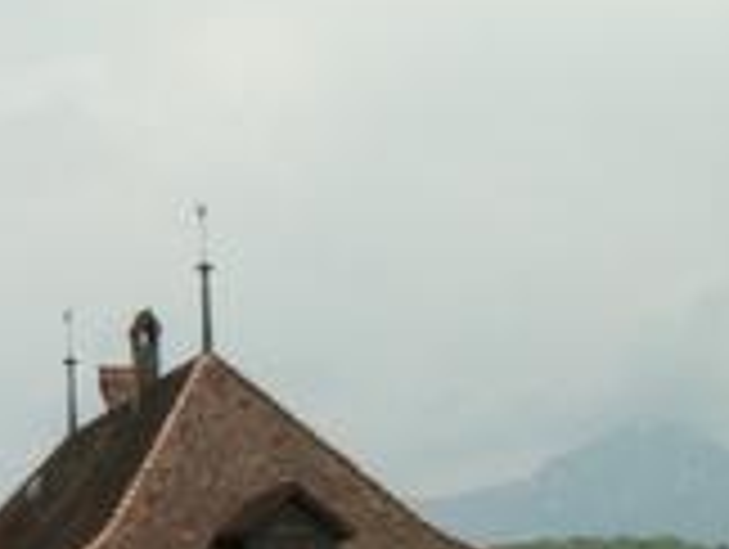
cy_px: 378
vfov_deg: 10.8
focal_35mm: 138
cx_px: -477
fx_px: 2911
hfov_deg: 13.2
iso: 50
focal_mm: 5.86
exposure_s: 1/200
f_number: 8
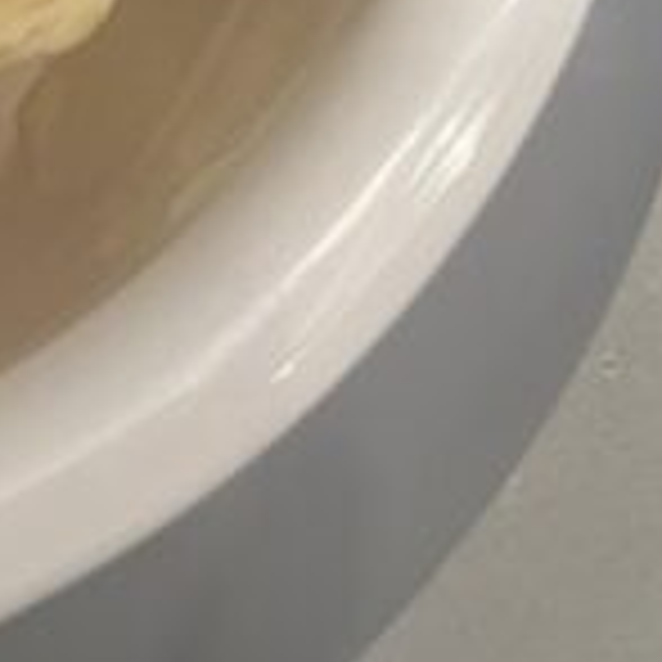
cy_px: -842
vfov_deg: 9.8
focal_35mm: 160
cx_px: -883
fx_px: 3462
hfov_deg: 9.7
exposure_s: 1/60
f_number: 1.6
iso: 100
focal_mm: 4.2
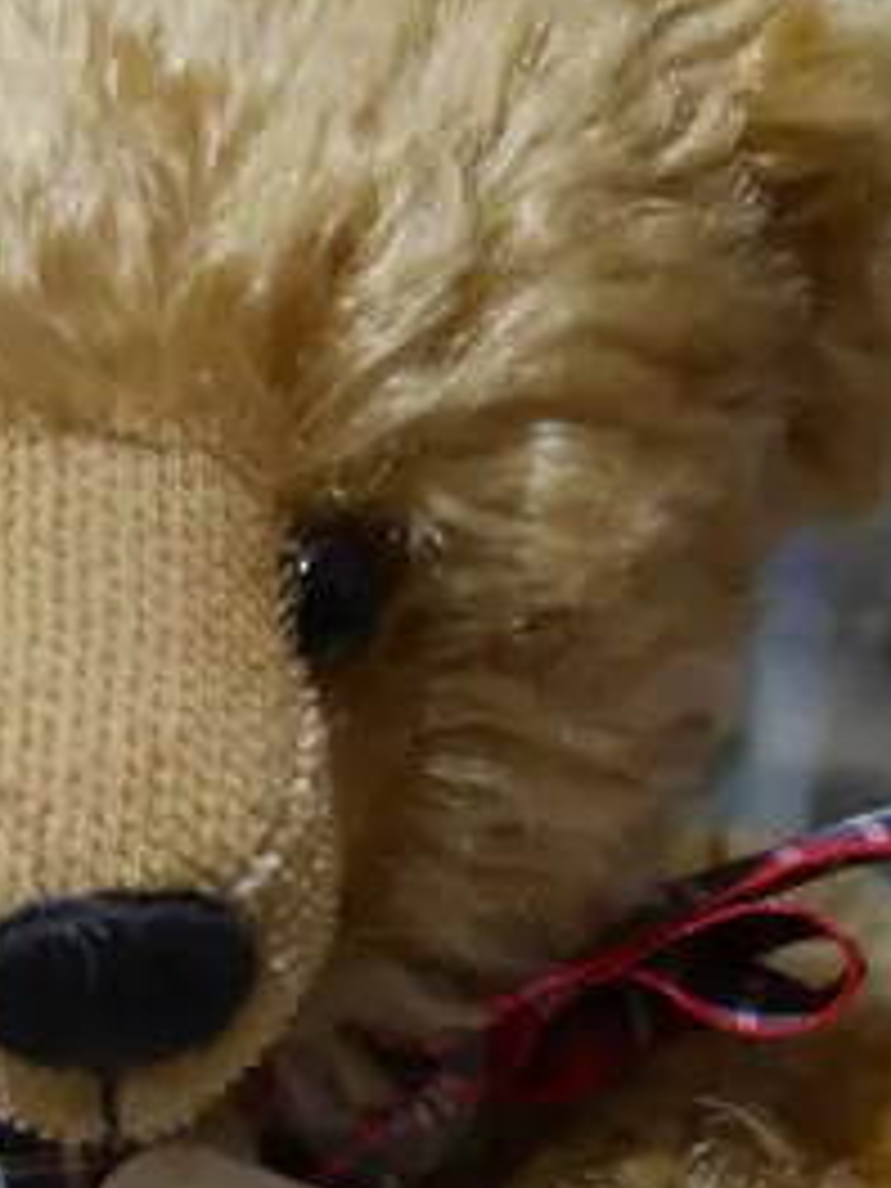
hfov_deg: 11.1
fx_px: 4530
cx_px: -25
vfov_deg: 14.2
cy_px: 1606
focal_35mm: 132
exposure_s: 1/60
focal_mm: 17
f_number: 4
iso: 200
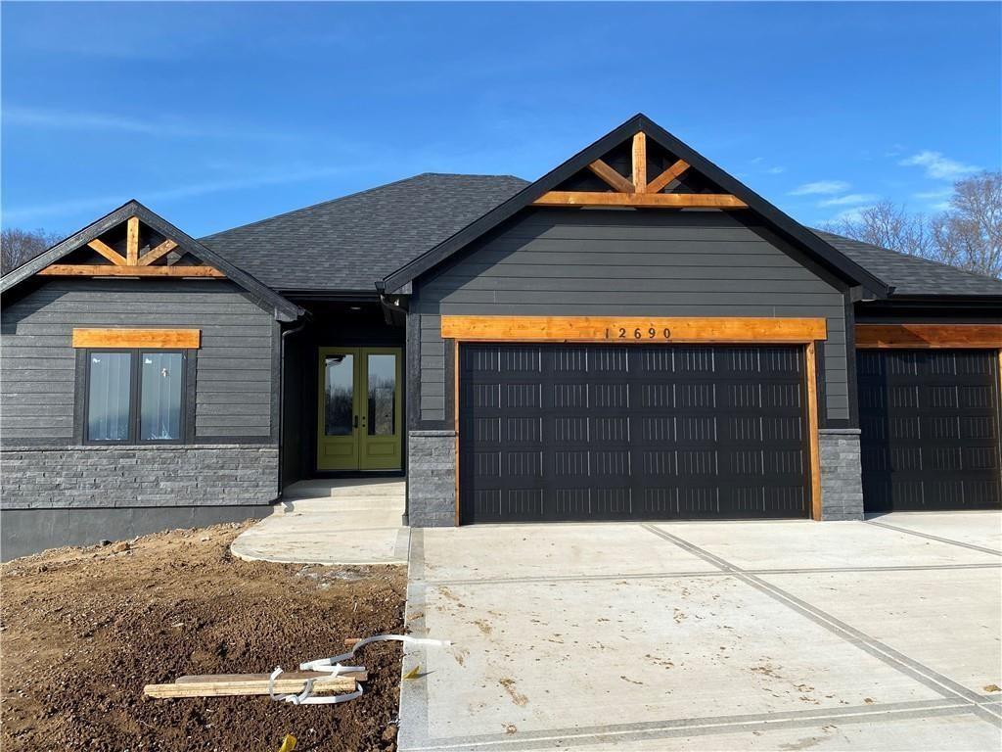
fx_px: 753
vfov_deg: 53.1
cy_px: 376
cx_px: 501
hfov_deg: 67.3
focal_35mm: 26
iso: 32
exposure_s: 1/2358
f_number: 1.8
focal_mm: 4.25
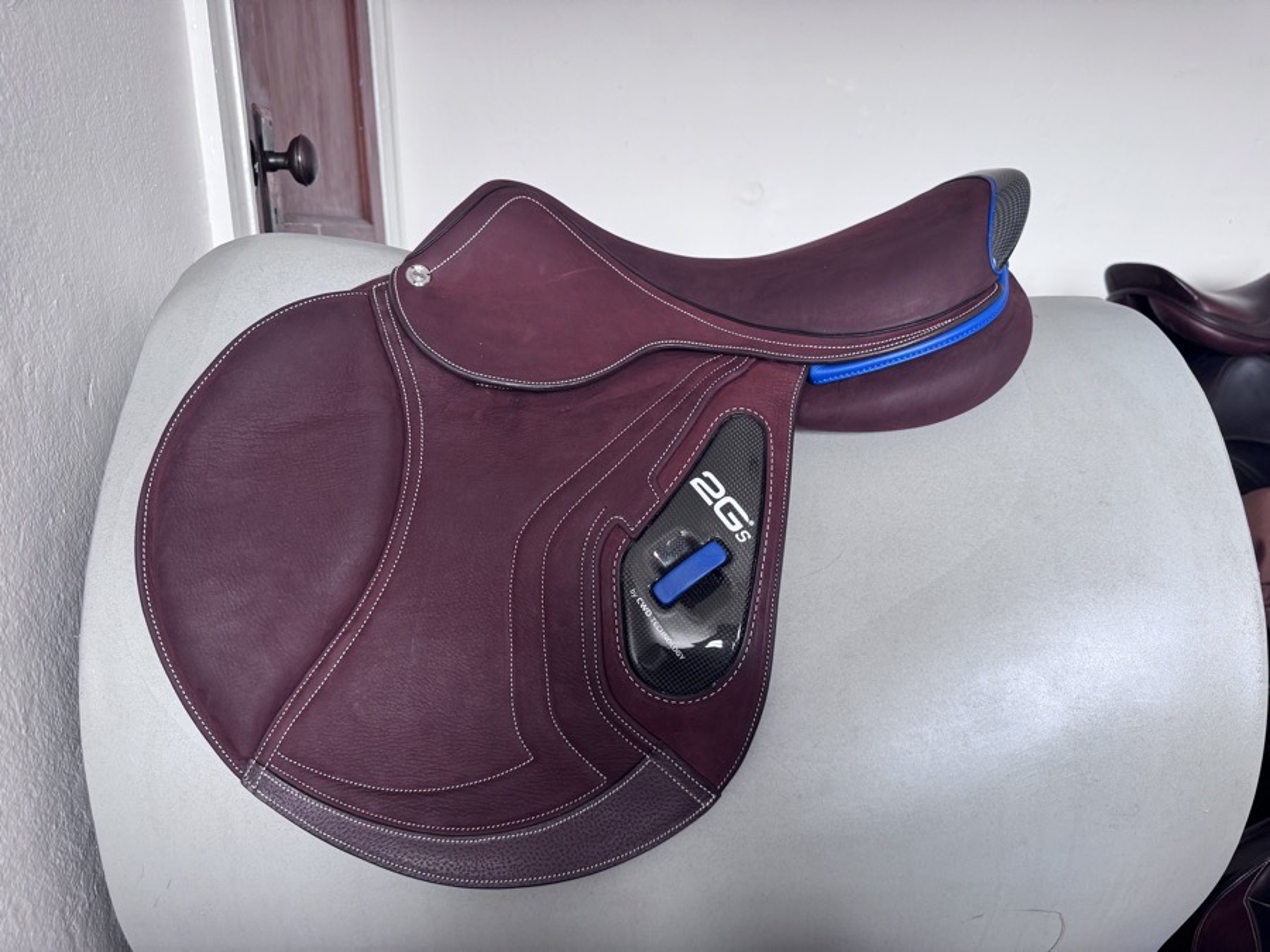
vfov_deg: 56.8
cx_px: 635
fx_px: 881
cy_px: 476
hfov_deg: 71.6
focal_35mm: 24
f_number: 1.78
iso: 200
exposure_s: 1/121
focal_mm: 6.76
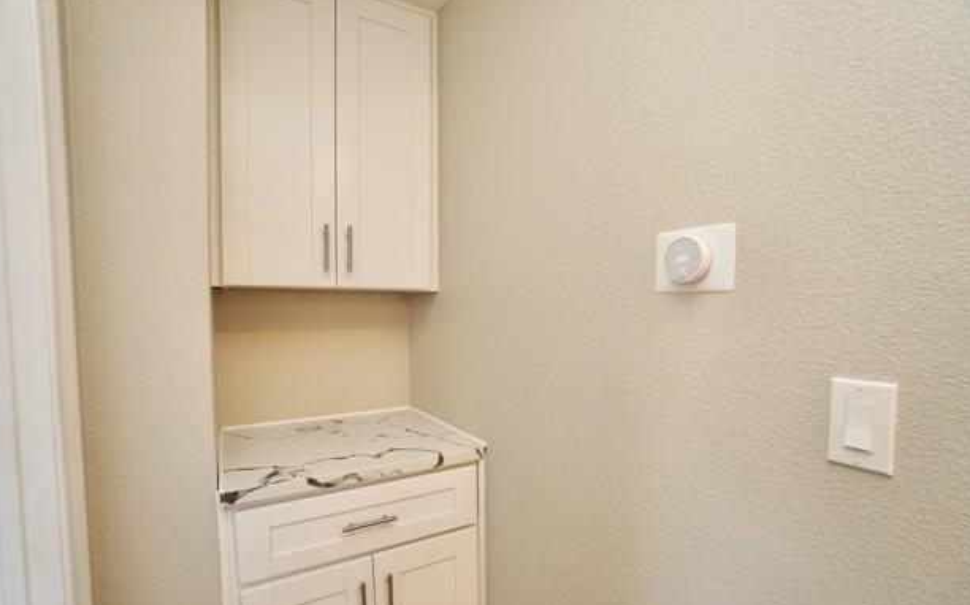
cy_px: 332
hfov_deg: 97.8
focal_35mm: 16
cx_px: 482
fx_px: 423
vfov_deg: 71.0
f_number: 4
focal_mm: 10
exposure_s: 1/160
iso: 1600
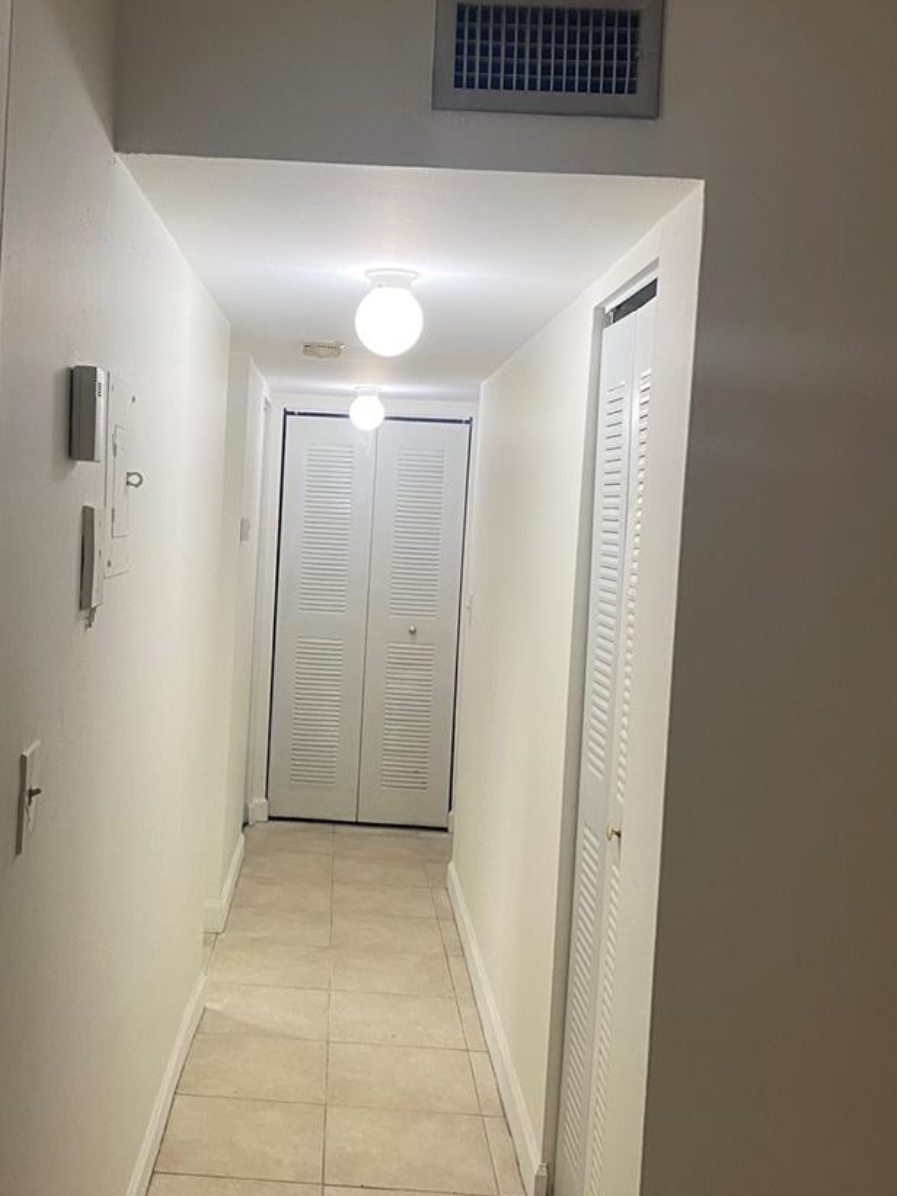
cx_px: 304
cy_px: 586
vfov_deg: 49.0
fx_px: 1313
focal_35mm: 38
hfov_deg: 37.4
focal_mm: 4.25
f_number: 1.8
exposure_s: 1/60
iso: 80
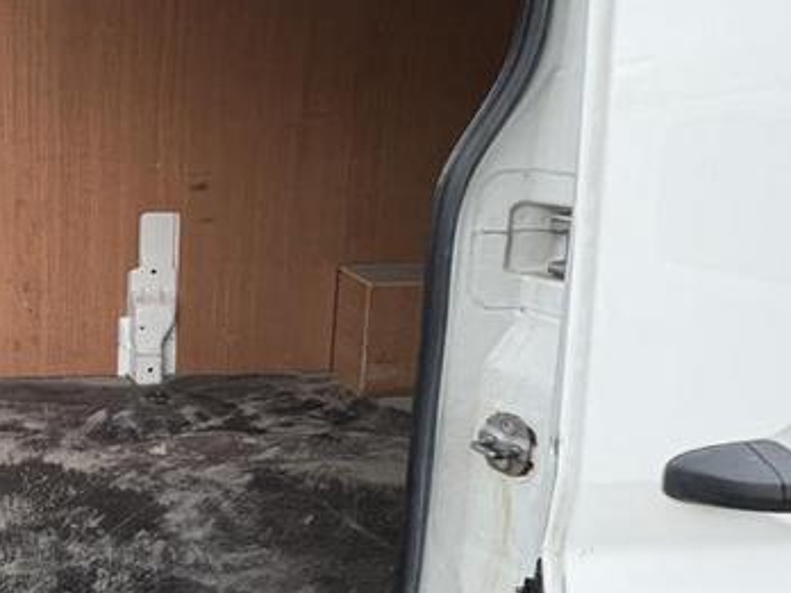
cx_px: -7
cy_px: 236
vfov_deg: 39.5
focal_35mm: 36
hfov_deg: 43.6
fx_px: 823
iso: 400
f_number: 2.2
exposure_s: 1/60
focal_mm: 2.22
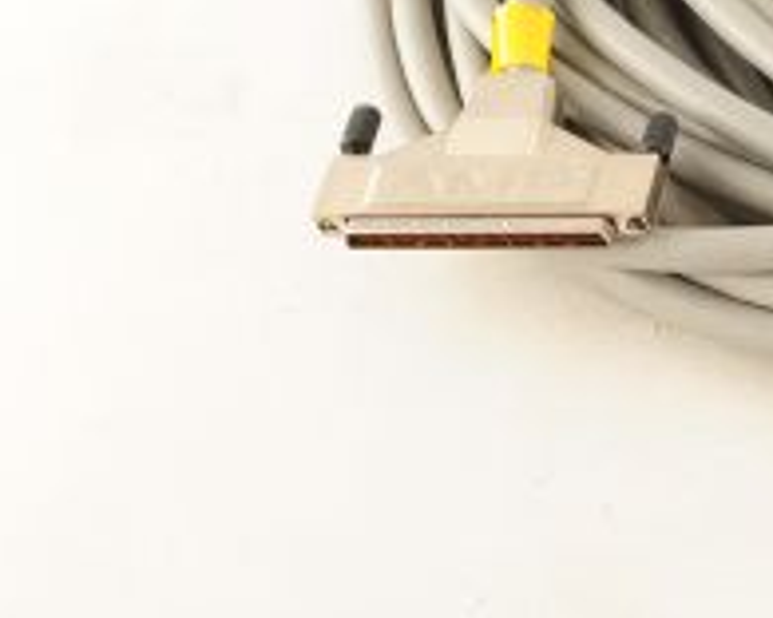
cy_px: -101
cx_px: 1173
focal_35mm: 144
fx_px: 3294
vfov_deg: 10.6
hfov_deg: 12.7
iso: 1600
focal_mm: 50
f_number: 11
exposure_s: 1/125
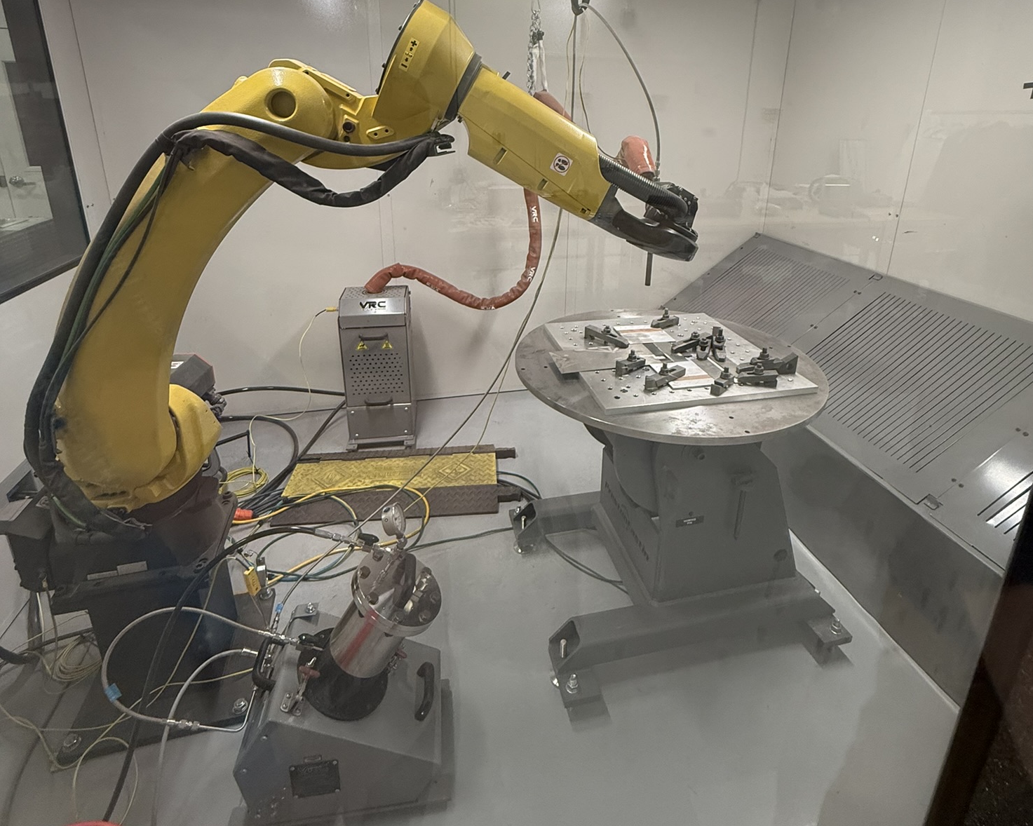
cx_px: 538
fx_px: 581
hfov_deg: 83.2
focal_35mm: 19
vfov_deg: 69.5
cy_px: 299
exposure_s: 1/120
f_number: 2.2
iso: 200
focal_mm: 2.22
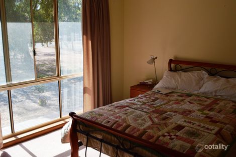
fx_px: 236
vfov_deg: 36.8
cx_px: 118
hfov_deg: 53.1
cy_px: 78
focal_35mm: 36
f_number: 10
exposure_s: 1/250
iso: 400
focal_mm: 24
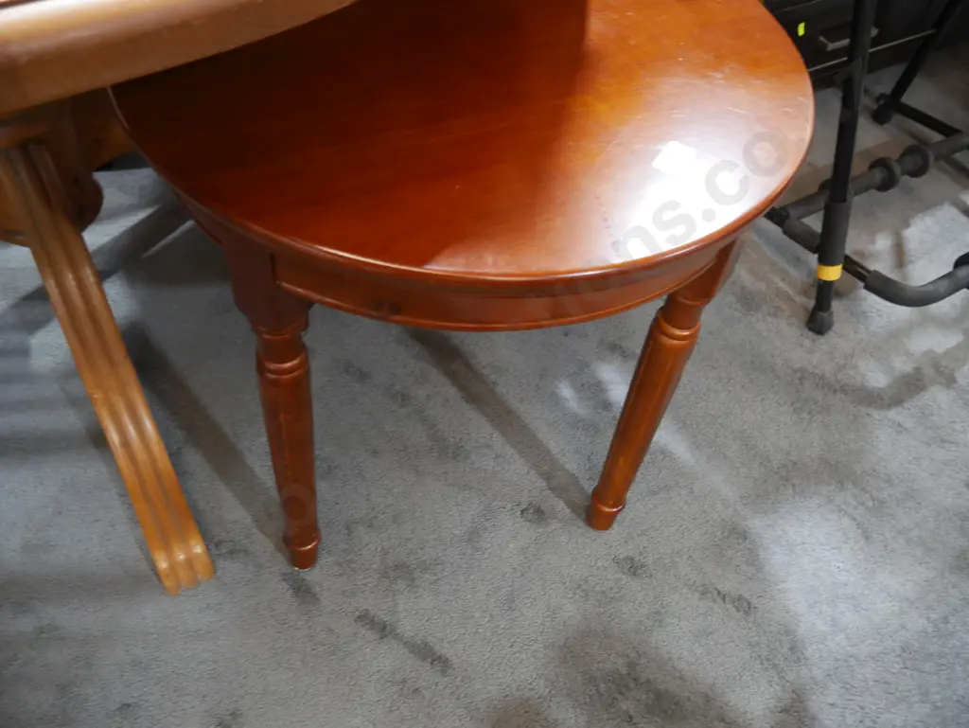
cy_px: 364
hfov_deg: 63.4
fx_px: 784
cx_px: 484
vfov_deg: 49.8
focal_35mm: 28
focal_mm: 14
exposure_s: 1/60
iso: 1600
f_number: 3.5
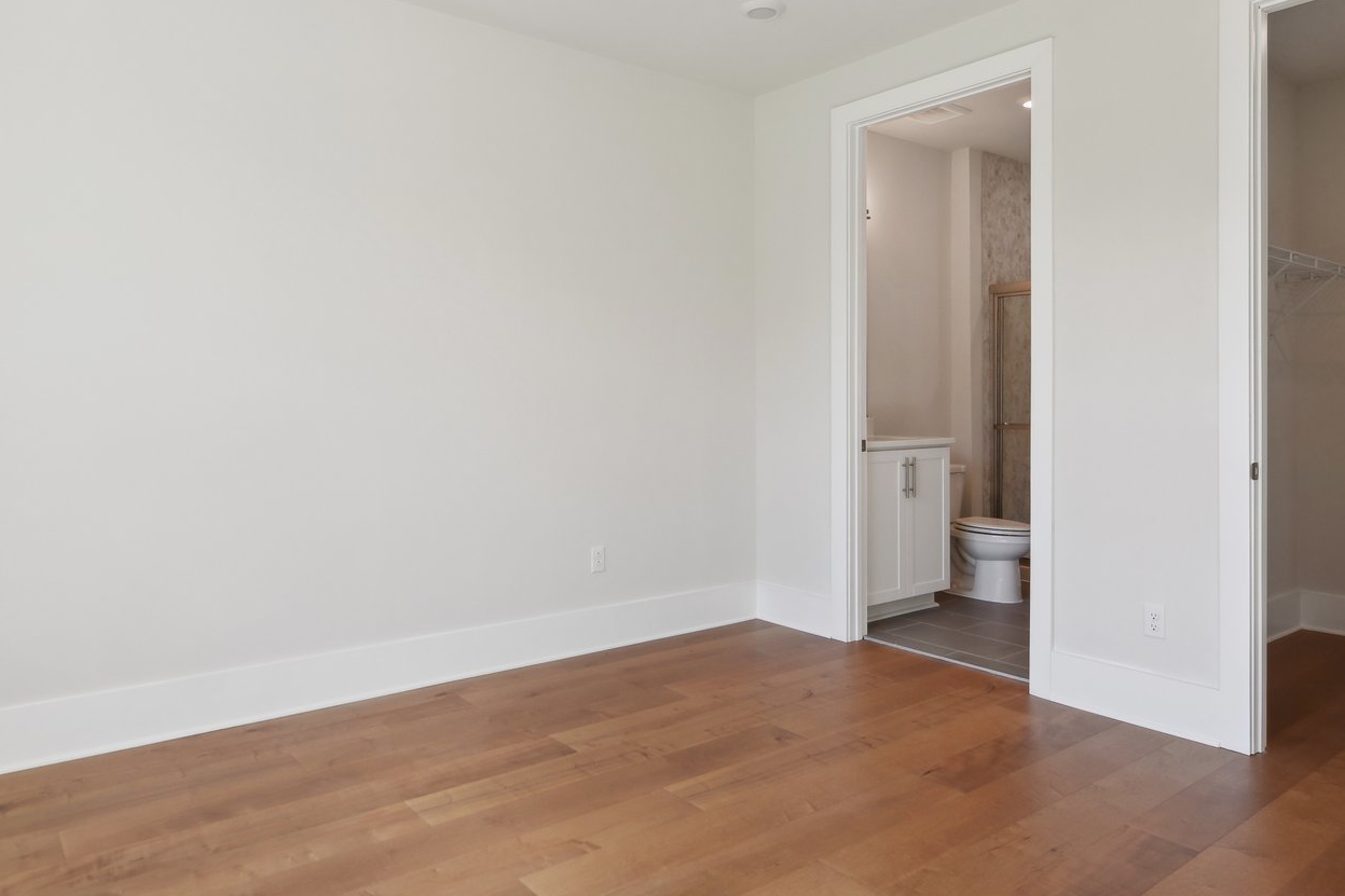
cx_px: 635
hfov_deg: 76.0
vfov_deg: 55.0
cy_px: 398
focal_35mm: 23
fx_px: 859
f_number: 7.1
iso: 400
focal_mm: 14
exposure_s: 1/200
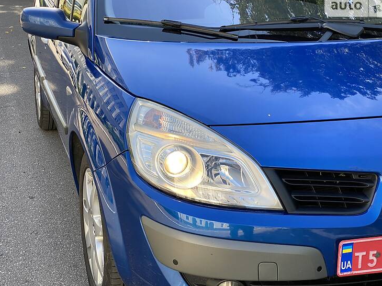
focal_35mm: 57
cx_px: 198
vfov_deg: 25.6
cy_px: 145
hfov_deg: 33.8
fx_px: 629
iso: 20
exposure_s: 1/122
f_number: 2
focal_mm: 6
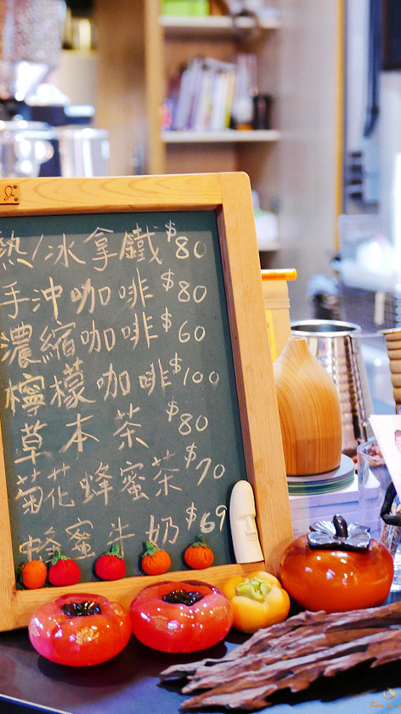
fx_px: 1003
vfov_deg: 39.2
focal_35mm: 53
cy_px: 356
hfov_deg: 22.6
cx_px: 181
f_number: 2.7
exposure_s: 1/30
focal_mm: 22.7
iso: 1600
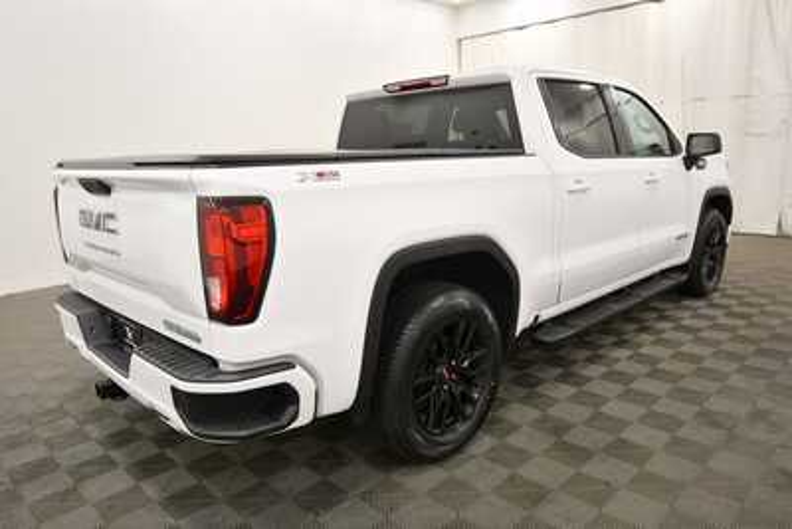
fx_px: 550
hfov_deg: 71.5
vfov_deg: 51.3
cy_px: 264
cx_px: 396
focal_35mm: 25
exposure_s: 1/160
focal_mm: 17
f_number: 5.3
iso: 800
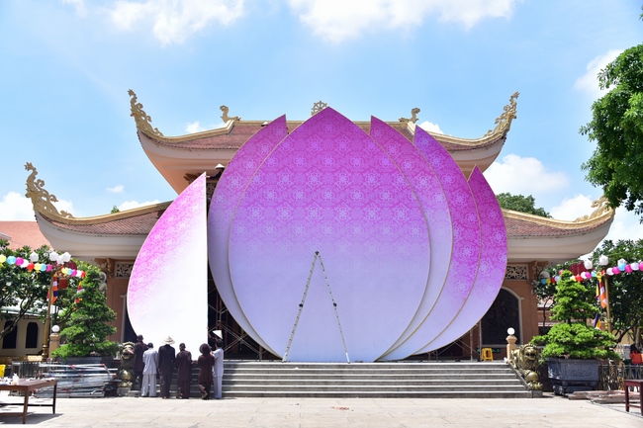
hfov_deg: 54.4
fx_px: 625
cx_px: 322
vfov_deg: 37.8
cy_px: 214
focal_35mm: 35
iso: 200
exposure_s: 1/640
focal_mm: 35
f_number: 5.6
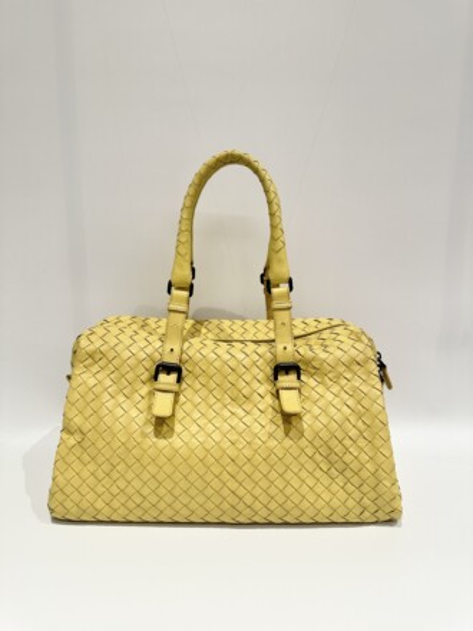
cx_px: 236
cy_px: 316
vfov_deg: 71.6
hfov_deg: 56.8
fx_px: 437
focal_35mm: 24
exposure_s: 1/100
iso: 160
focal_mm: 6.86
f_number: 1.78
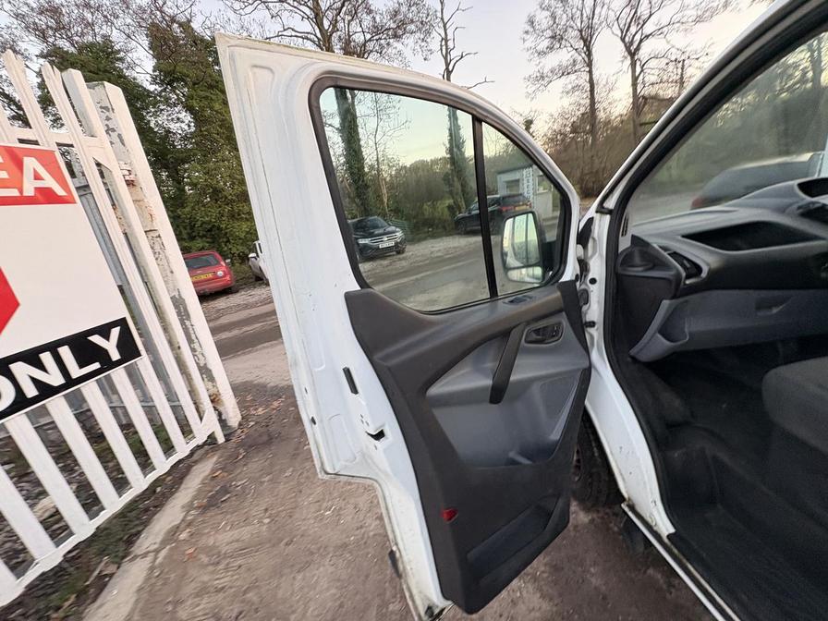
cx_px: 414
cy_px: 310
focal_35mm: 14
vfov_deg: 85.7
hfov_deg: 102.1
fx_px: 335
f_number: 2.2
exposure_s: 1/82
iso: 250
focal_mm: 2.22
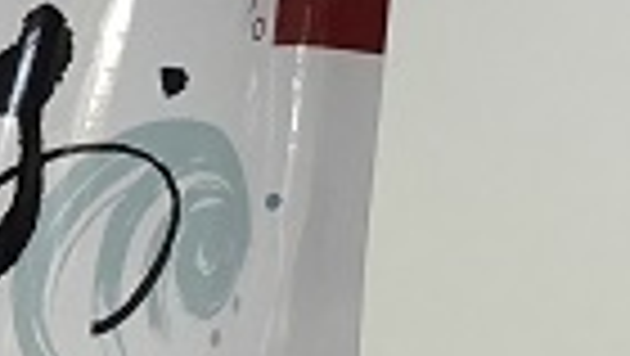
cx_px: -274
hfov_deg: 13.3
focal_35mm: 154
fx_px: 2575
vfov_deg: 7.8
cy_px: -95
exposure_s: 1/120
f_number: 2.4
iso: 40
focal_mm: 3.3
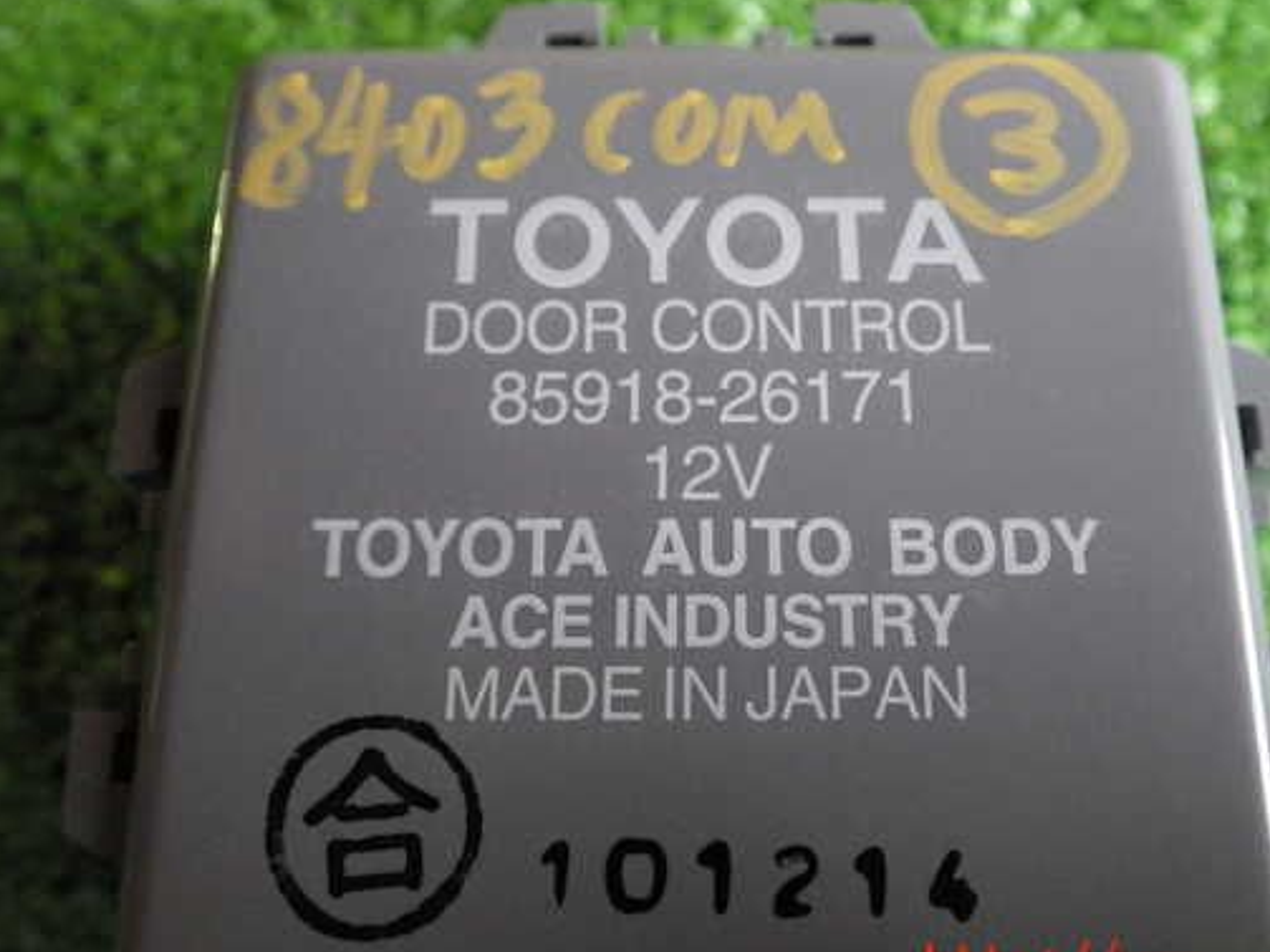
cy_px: 432
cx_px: 737
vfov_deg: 38.6
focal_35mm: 37
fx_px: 1357
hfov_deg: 49.9
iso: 1600
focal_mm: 5.5
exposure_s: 1/45
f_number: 2.3
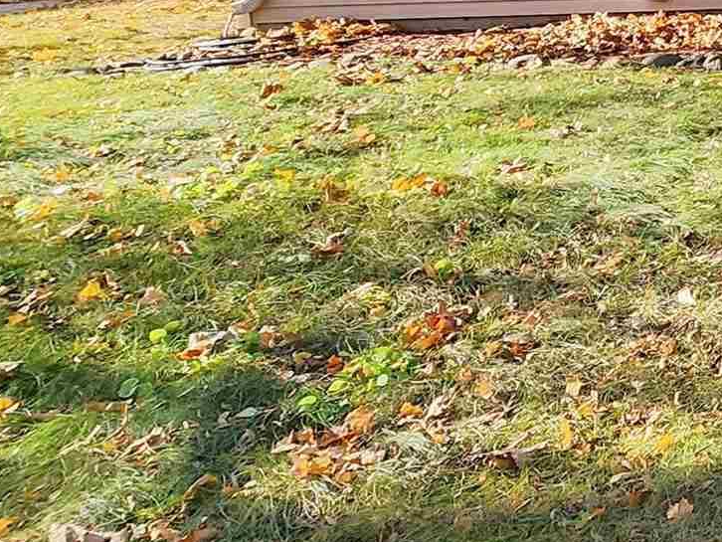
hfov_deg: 21.3
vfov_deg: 24.6
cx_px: 1330
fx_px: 1148
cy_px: -66
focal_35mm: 55
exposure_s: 1/724
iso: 50
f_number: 2.2
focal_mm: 2.2
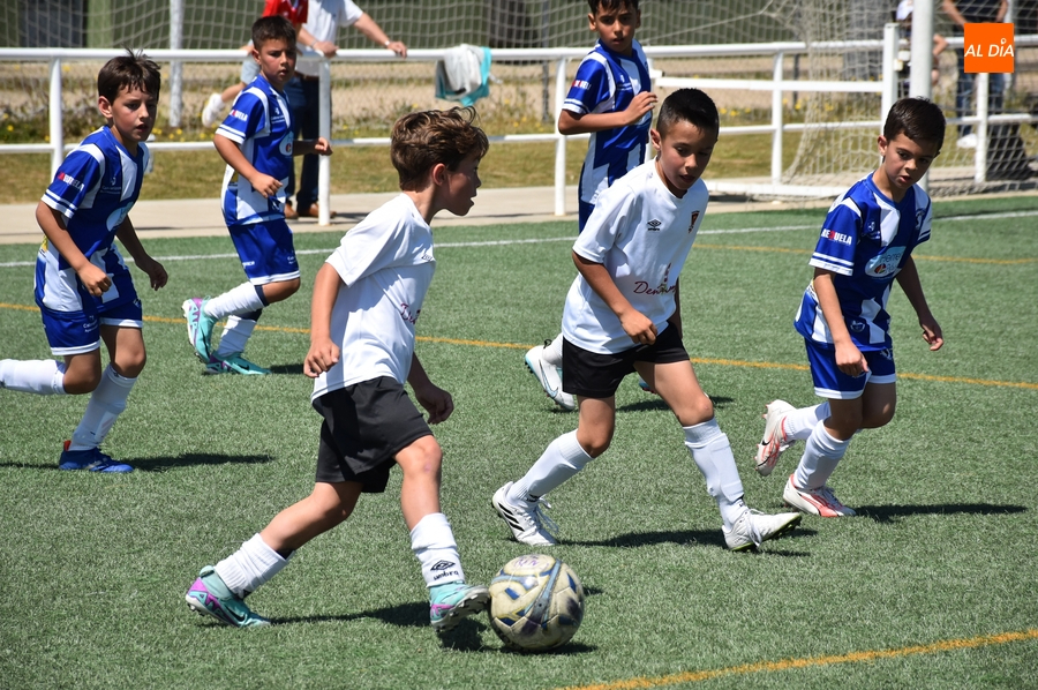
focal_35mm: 174
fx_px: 5011
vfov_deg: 7.9
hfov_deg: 11.8
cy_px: 345
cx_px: 519
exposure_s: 1/1600
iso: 400
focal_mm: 116
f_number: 7.1
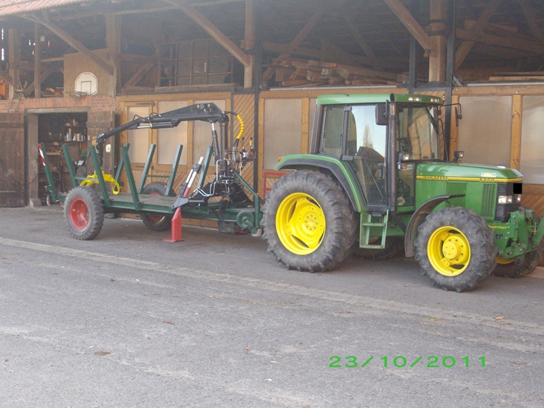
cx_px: 272
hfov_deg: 34.3
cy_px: 204
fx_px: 880
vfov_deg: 26.1
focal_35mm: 56
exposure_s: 1/125
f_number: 3.4
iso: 320
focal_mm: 9.2
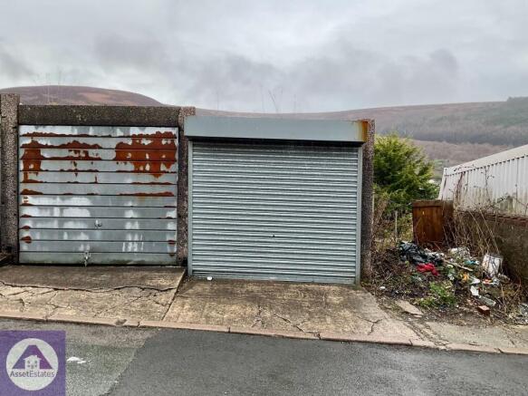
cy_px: 198
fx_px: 442
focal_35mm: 29
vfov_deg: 48.2
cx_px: 264
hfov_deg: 61.7
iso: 16
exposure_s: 1/478
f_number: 1.8
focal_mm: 3
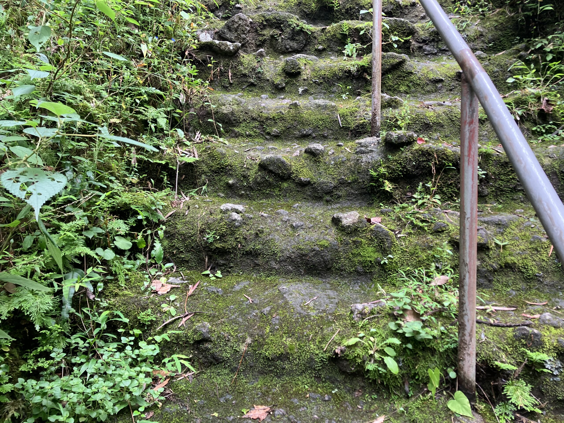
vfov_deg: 49.7
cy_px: 212
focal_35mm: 28
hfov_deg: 63.4
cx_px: 282
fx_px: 456
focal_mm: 3.99
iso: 80
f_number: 1.8
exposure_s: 1/121
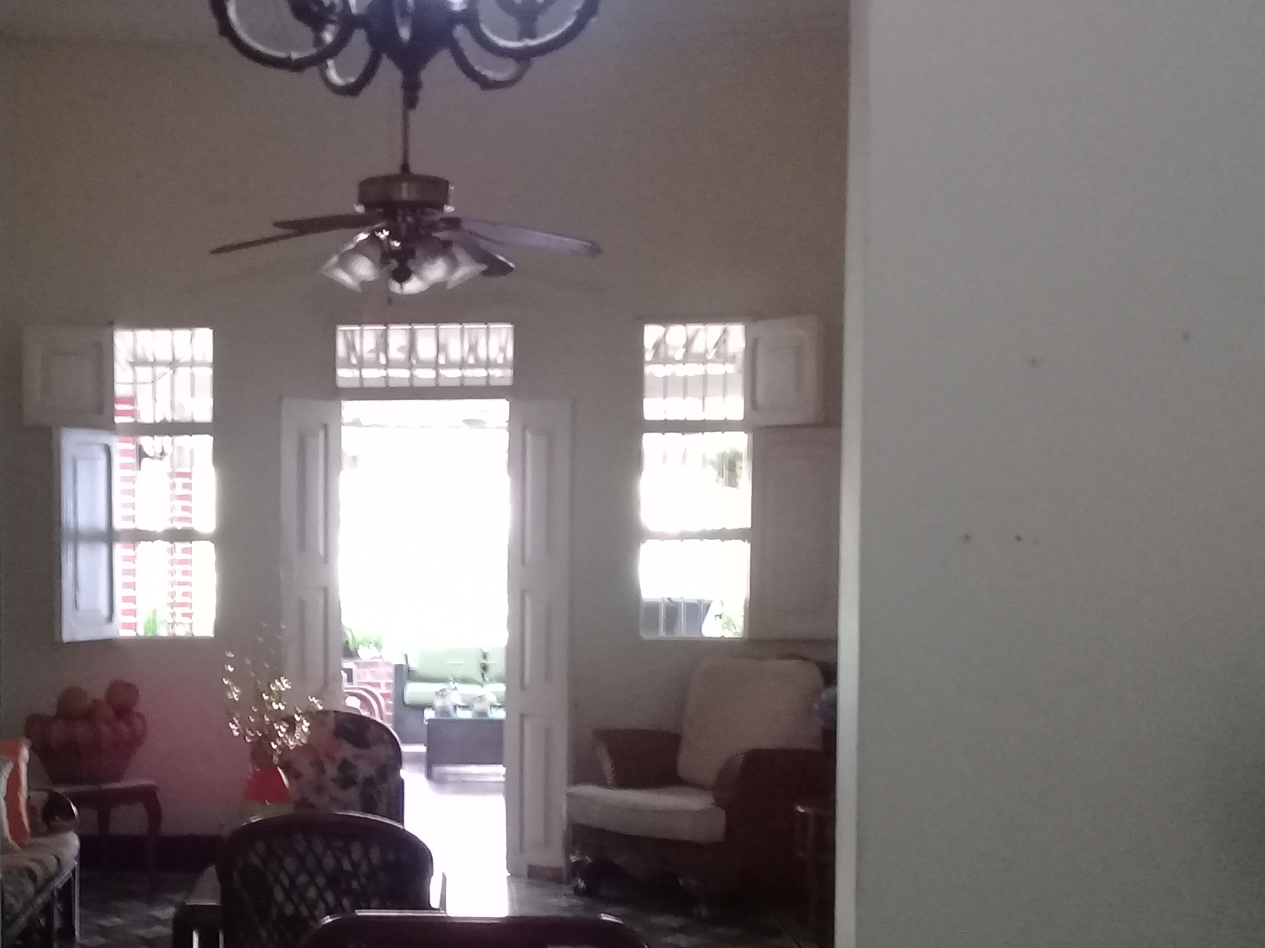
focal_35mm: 58
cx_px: 289
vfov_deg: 25.0
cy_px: 673
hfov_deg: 32.5
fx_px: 2119
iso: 200
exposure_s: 1/15
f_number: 2.2
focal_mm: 3.3
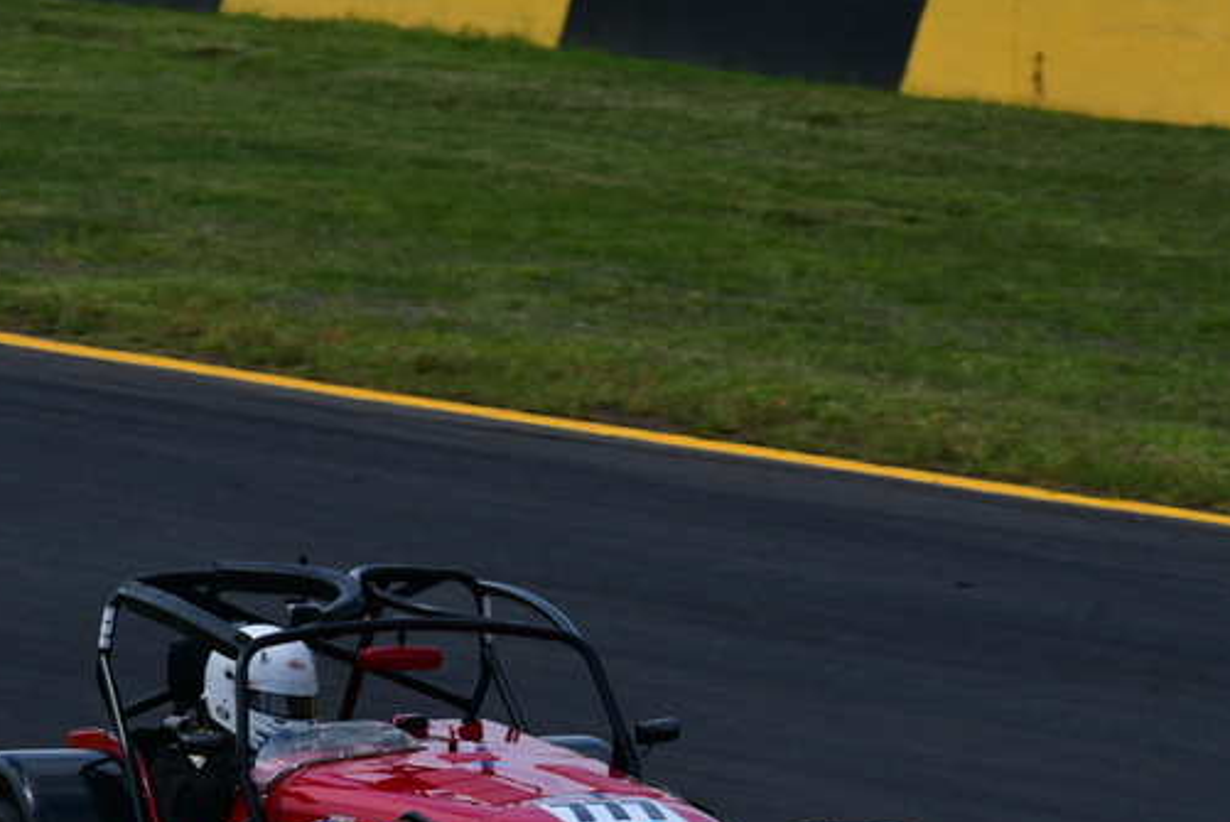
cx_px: 589
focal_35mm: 1077
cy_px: 648
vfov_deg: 1.3
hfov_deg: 1.9
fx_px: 36829
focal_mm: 450
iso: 320
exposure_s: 1/640
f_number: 13
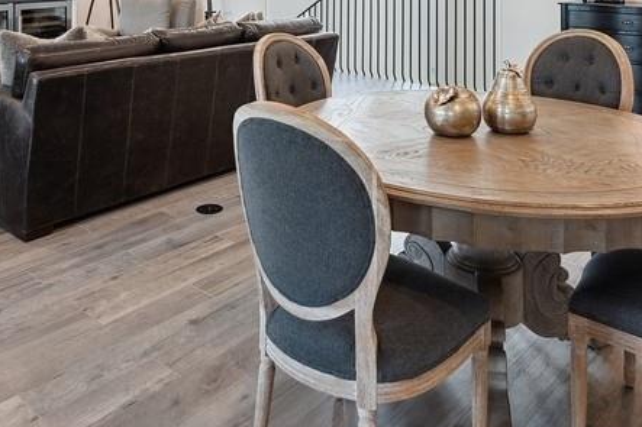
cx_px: 274
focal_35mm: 37
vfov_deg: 31.8
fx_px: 660
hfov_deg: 51.7
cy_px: -41
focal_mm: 16
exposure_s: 1/20
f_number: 8
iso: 250
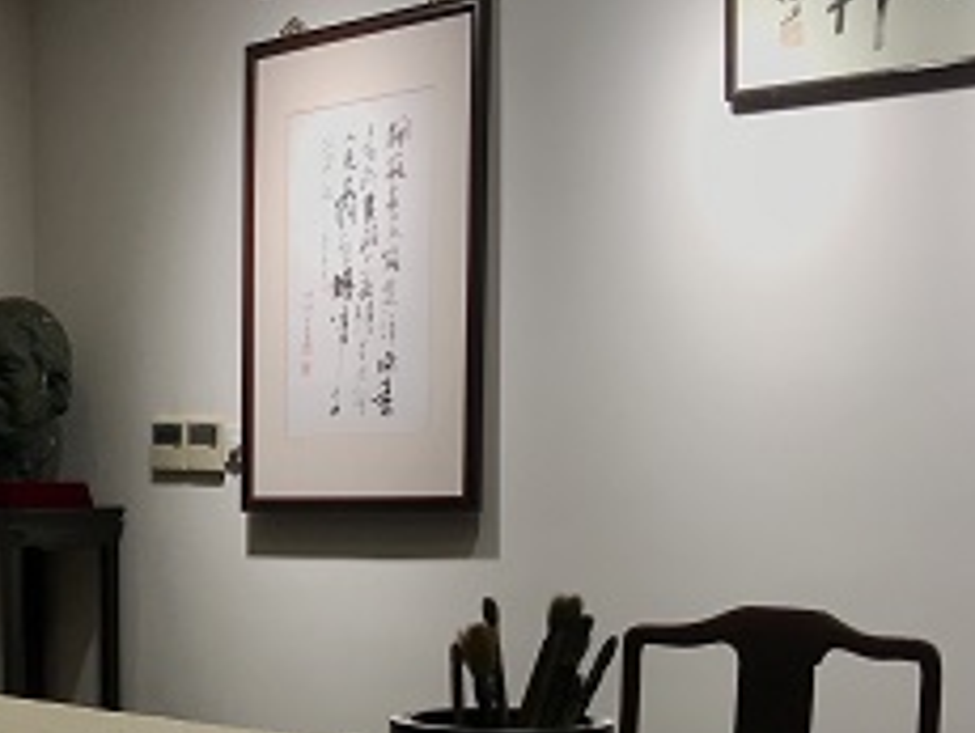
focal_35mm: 73
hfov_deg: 26.1
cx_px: 161
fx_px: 2058
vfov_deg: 19.8
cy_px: 661
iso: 20
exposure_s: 1/104
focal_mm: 3.99
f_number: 1.8
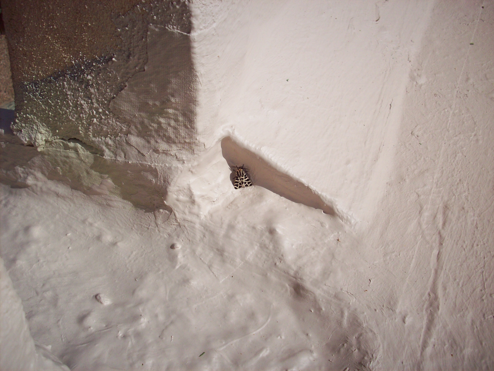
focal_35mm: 37
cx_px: 247
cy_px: 186
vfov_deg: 38.7
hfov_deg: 50.1
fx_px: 528
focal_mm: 6.2
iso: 80
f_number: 5.6
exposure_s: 1/1088
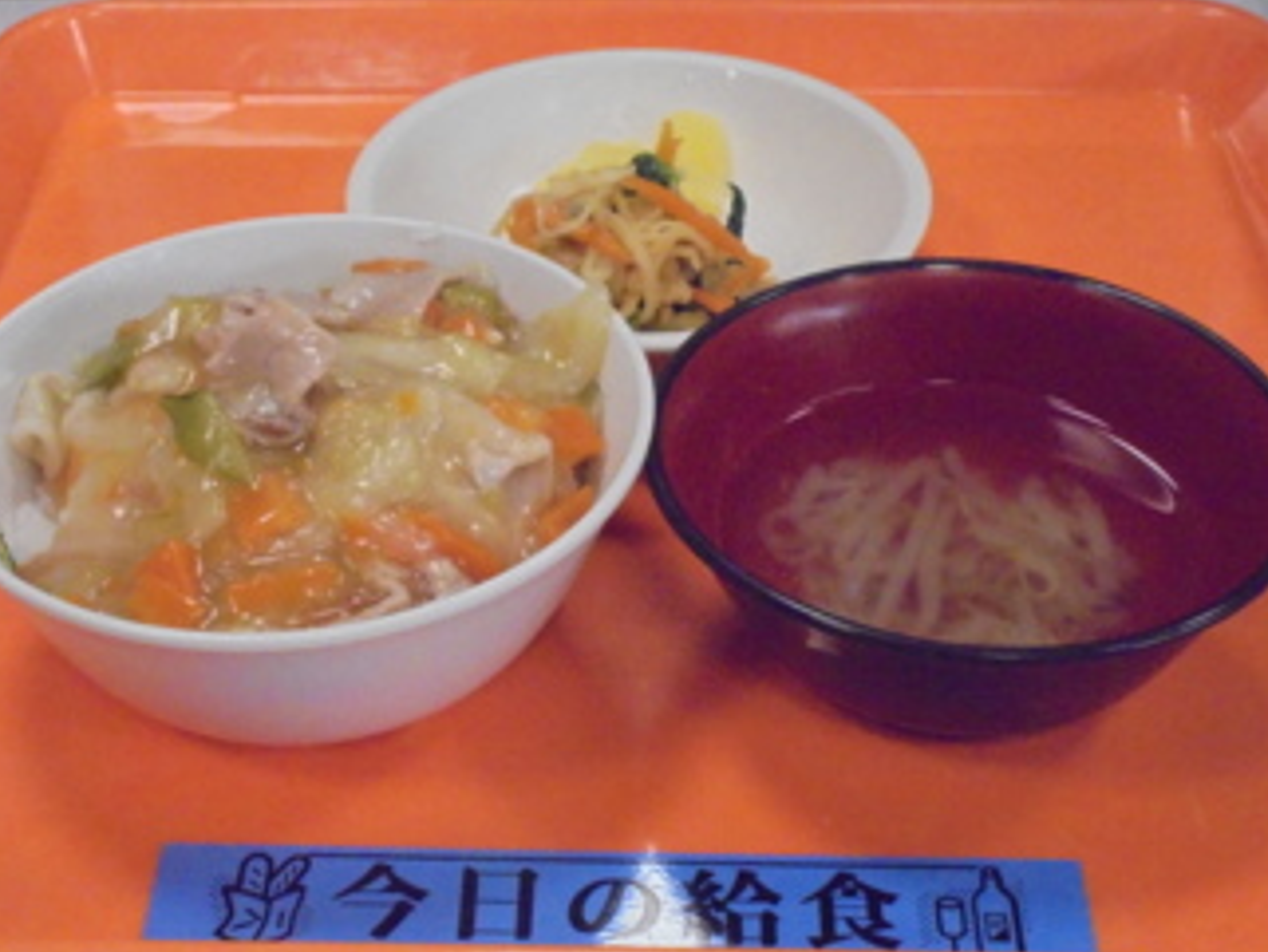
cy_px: 510
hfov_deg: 31.7
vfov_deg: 24.0
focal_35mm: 61
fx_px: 2235
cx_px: 581
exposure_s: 1/160
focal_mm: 10.1
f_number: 5.2
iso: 1600
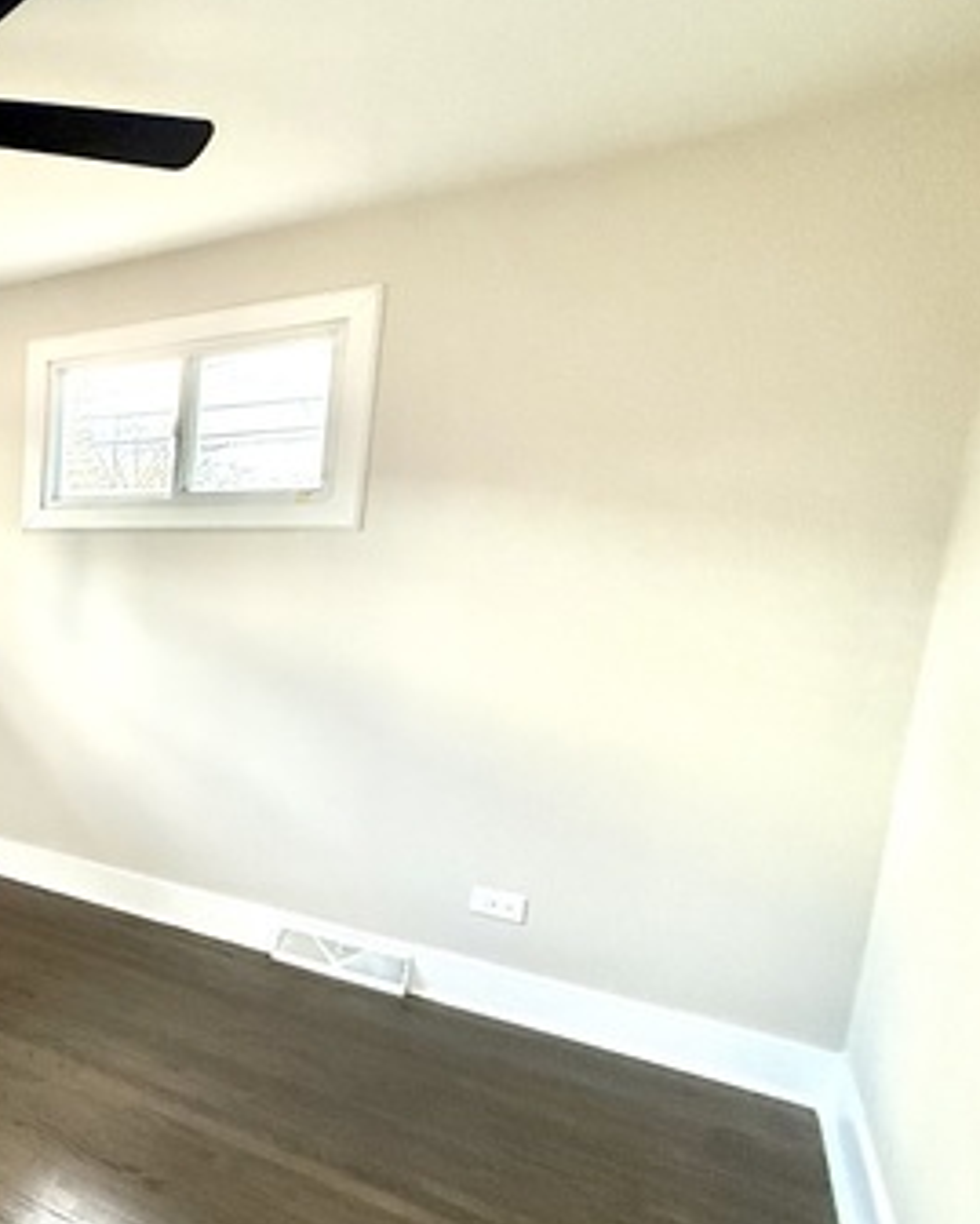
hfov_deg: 40.4
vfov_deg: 65.7
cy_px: 703
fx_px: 942
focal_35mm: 26
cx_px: -171
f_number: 2.2
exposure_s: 1/120
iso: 400
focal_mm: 2.22
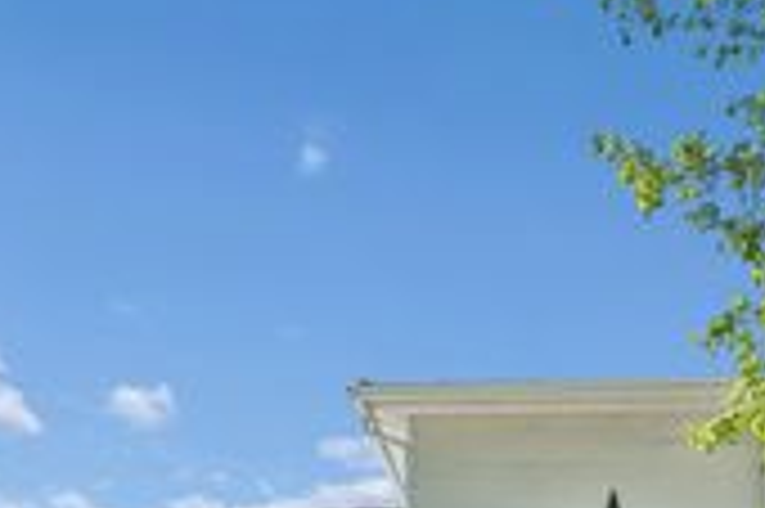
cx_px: 572
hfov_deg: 34.9
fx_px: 1189
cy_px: 695
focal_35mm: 56
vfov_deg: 21.4
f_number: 8
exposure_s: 1/2000
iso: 800
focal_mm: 19
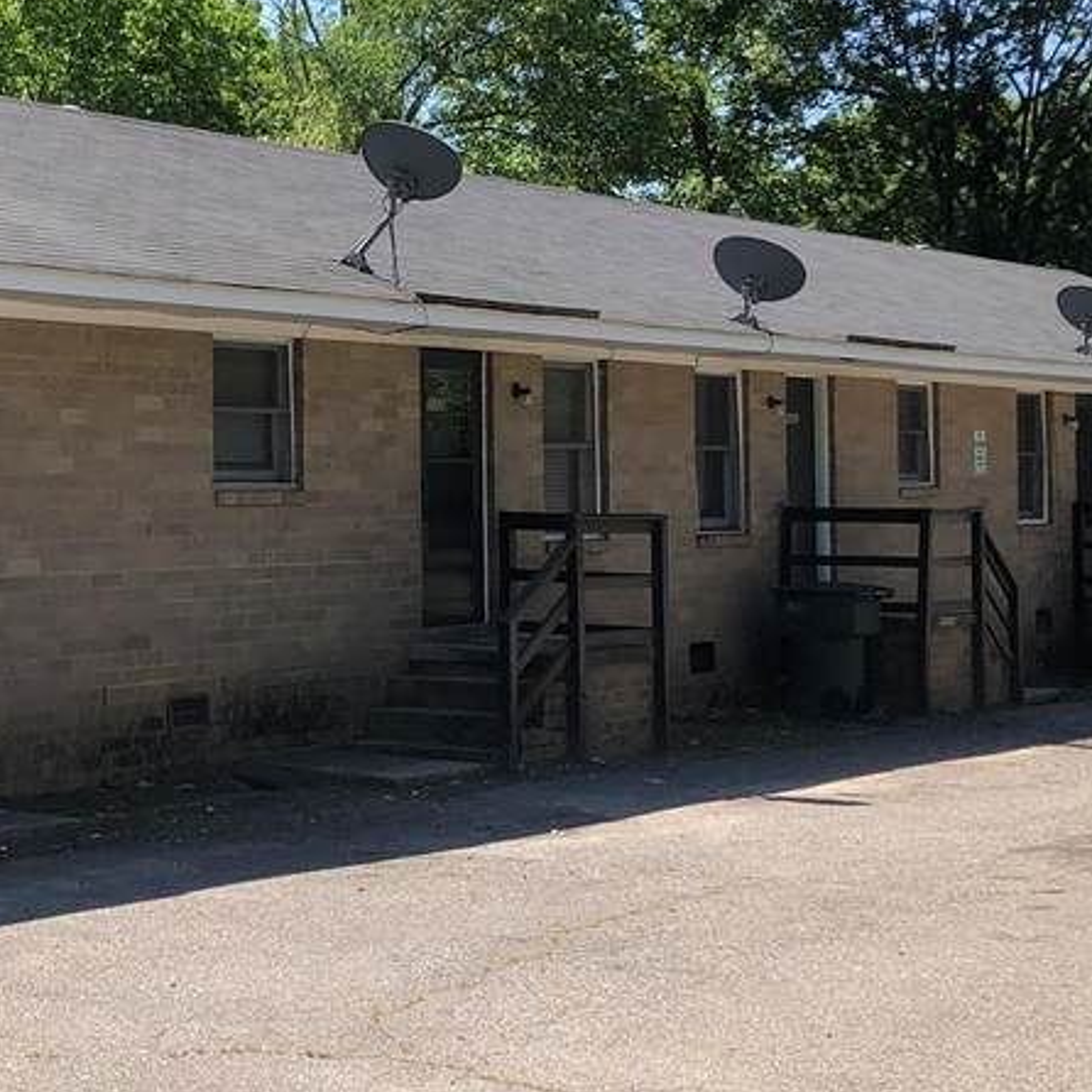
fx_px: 2534
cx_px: 17
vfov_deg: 24.3
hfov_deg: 23.4
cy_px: 431
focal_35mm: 71
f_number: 1.8
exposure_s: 1/810
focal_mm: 4
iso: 20
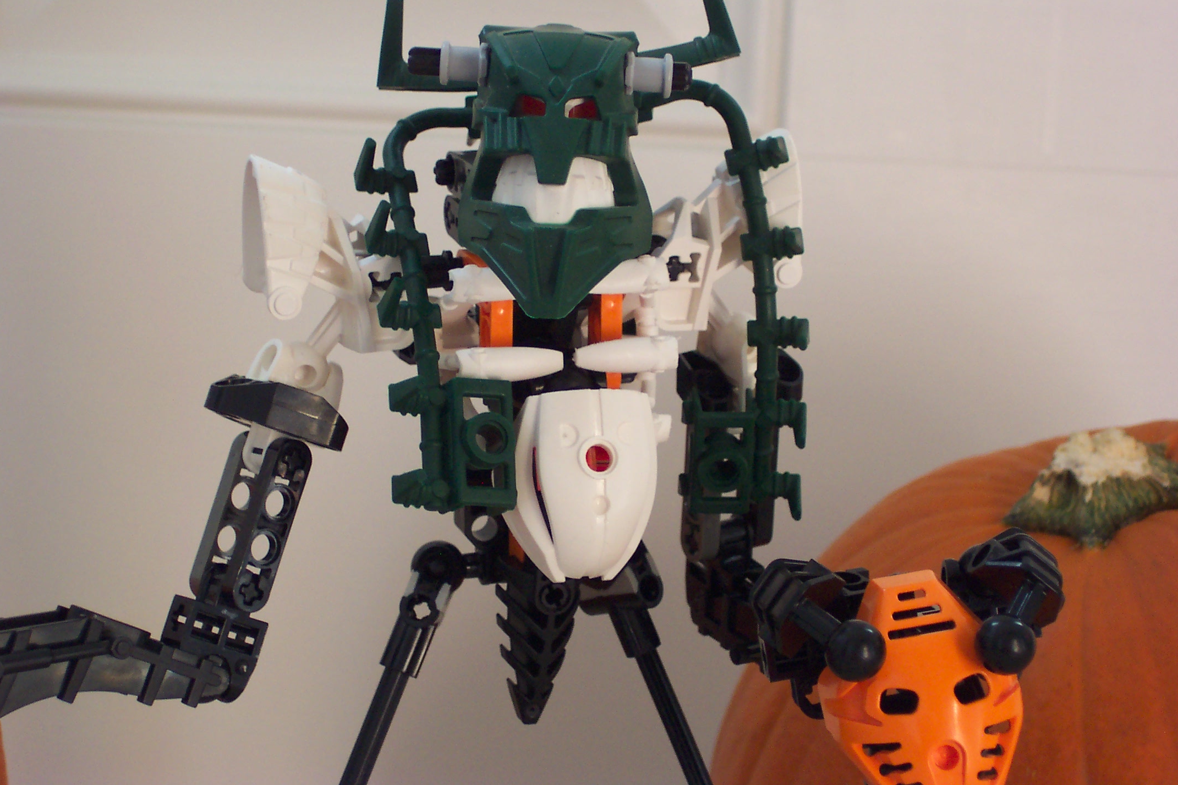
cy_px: 393
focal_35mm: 115
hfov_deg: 17.8
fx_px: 3762
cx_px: 587
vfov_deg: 11.9
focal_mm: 24
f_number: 4.8
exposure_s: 1/10
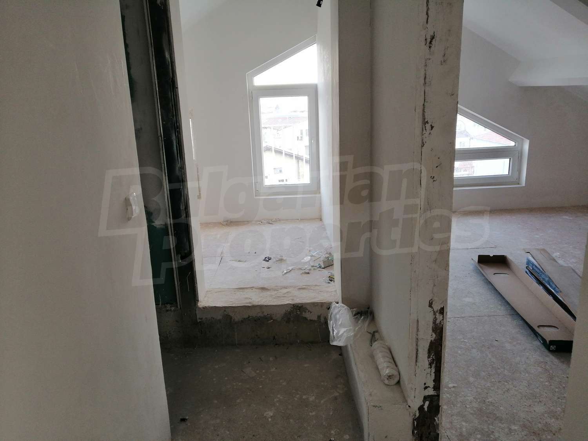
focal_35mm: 27
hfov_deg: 65.3
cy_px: 220
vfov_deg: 51.4
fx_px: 459
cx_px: 294
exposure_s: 1/50
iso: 64
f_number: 1.8
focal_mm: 3.95
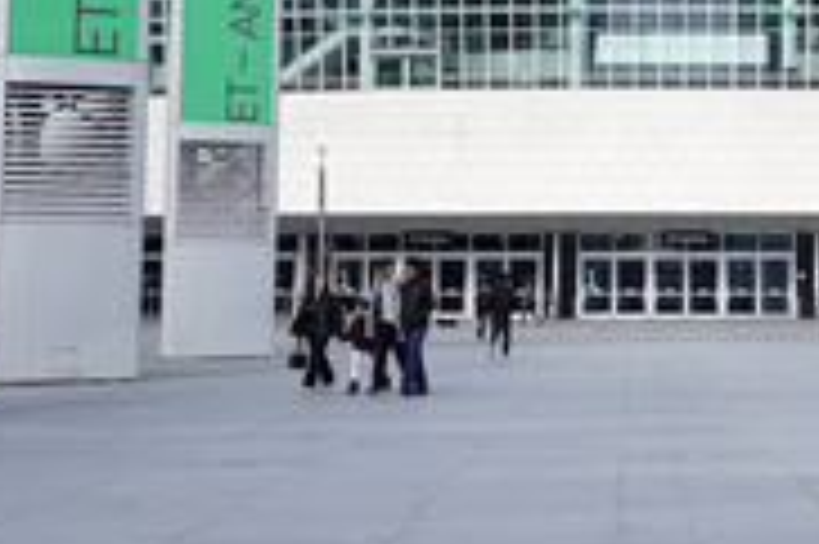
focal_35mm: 89
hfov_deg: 22.6
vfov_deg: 15.1
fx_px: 2023
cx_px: 659
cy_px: 9
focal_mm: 13.29
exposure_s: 1/200
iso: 125
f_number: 5
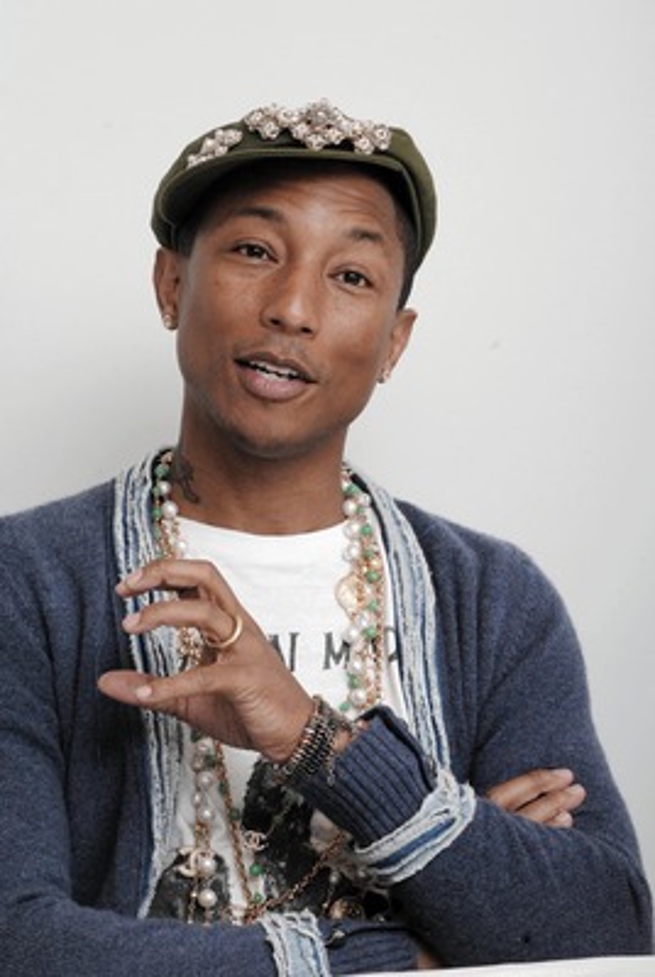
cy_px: 488
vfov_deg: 13.7
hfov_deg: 9.2
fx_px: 4079
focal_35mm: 150
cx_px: 328
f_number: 13
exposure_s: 1/160
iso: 800
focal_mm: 100
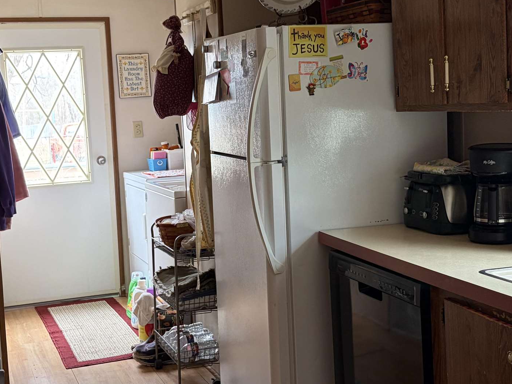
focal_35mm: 57
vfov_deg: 25.6
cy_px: 172
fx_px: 843
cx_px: 244
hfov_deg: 33.8
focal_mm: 5.96
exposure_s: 1/60
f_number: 1.6
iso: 160
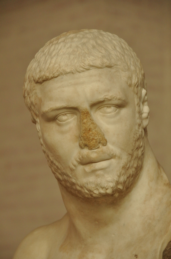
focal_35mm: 180
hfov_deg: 7.6
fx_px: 1287
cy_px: 130
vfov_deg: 11.4
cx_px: 86
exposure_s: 1/30
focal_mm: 120
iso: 1000
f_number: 5.3
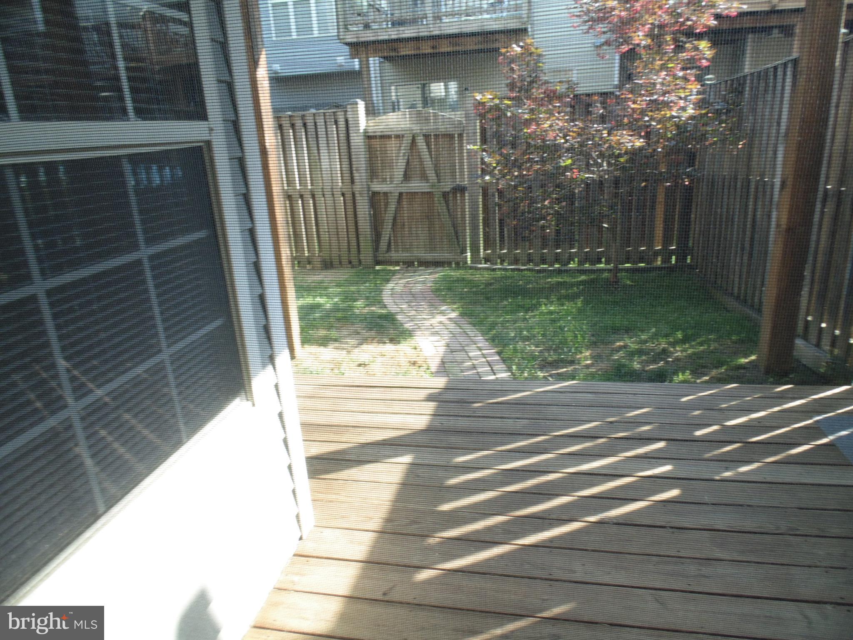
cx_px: 426
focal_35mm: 22
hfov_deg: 76.4
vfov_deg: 61.1
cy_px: 320
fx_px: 542
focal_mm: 4
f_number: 3.1
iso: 80
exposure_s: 1/80
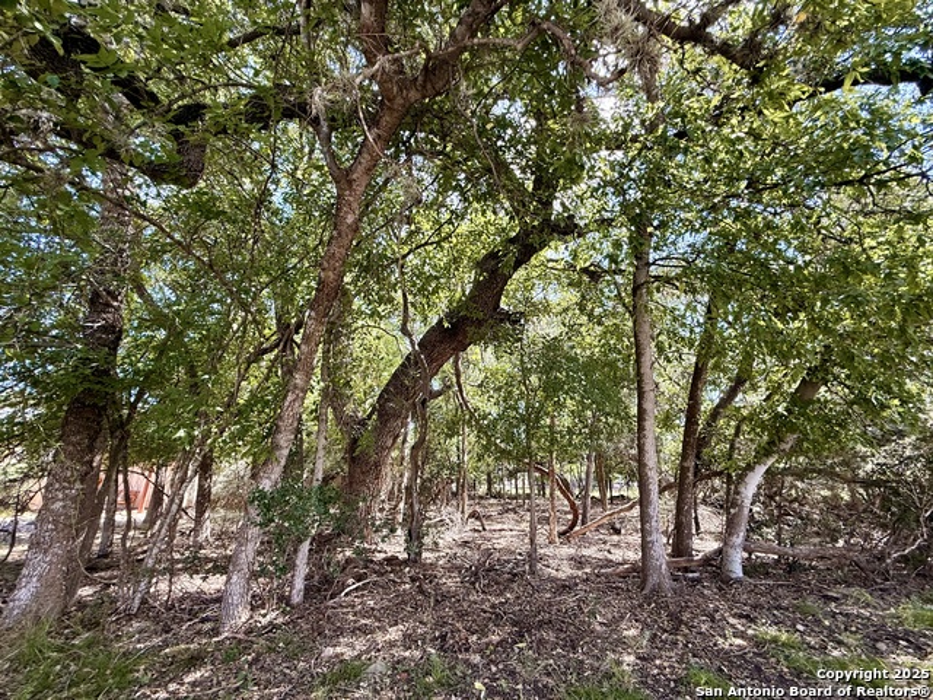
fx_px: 377
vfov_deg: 85.7
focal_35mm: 14
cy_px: 350
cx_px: 466
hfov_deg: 102.1
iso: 64
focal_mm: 2.22
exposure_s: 1/226
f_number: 2.2
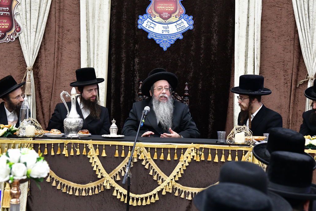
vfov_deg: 15.3
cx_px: 180
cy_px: 89
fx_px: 781
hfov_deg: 22.9
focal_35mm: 89
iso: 2500
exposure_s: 1/100
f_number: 5.6
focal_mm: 65
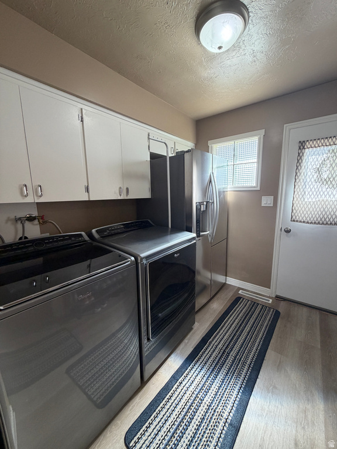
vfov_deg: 102.1
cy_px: 224
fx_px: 182
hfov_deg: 85.7
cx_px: 168
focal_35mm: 14
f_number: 2.2
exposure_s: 1/120
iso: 200
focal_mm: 2.22
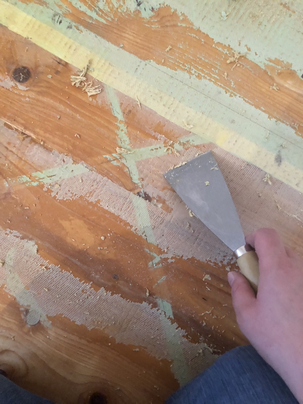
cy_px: 202
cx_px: 152
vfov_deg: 63.4
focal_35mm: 28
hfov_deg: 49.7
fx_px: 327
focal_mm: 3.99
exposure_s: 1/4
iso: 80
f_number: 1.8
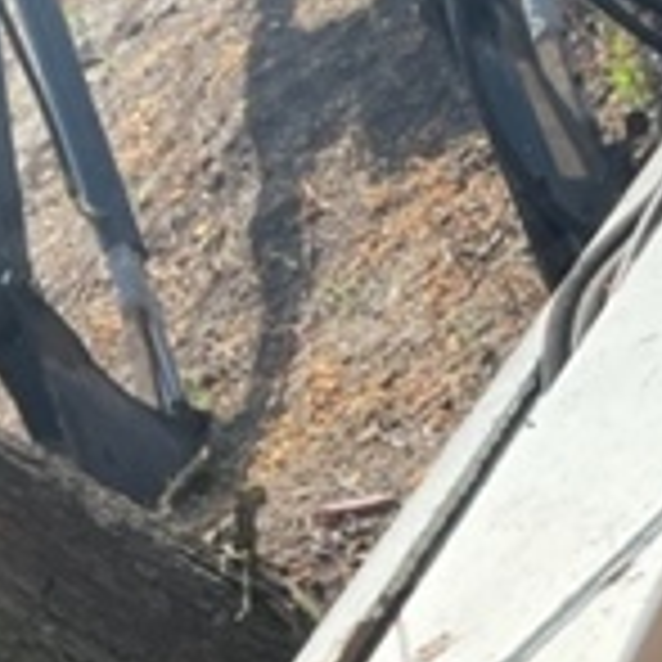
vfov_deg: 15.1
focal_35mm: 100
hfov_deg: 16.7
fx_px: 2164
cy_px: 1184
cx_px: 784
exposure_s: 1/1887
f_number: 1.6
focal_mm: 4.2
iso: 50
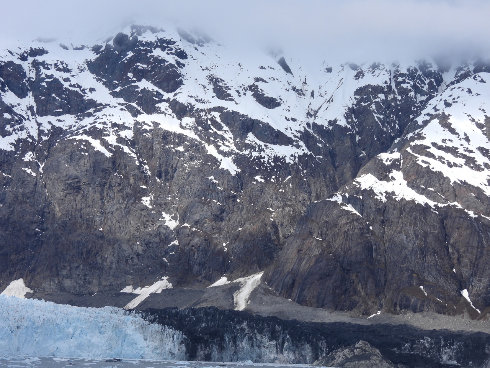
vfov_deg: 11.9
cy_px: 184
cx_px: 245
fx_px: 1769
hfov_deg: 15.8
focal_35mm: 125
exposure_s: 1/1600
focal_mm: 22.3
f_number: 4
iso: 100
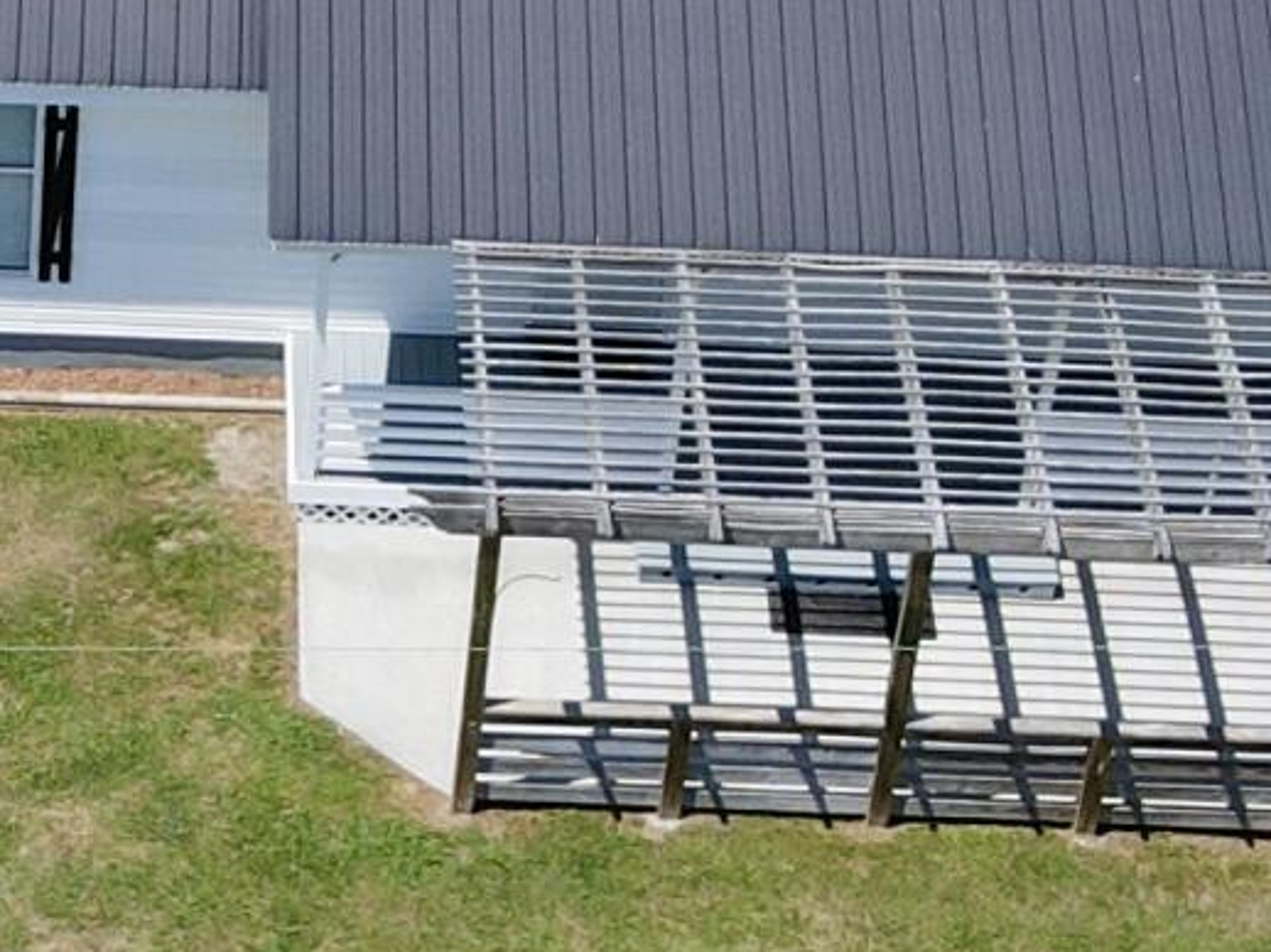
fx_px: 5101
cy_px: 832
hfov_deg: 13.7
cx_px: -368
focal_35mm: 139
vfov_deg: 10.6
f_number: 2.8
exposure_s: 1/725
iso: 100
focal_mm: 4.5
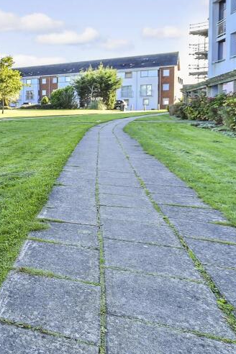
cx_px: -96
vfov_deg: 37.9
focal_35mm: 52
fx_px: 511
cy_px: 124
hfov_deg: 22.4
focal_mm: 17
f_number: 8
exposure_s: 1/80
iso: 160
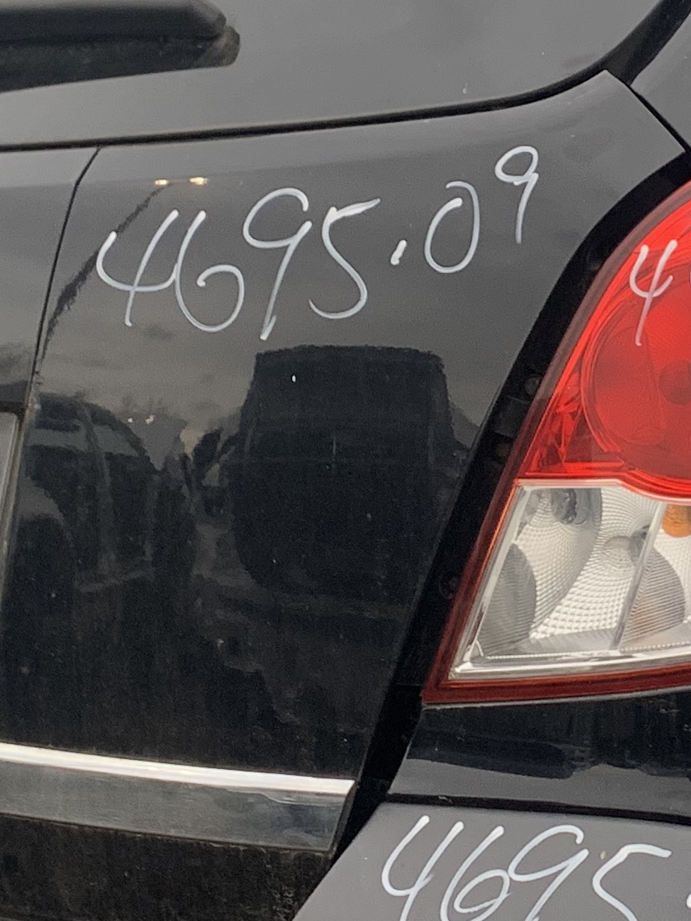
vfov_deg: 20.6
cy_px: 409
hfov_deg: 15.2
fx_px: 2527
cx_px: 748
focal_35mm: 95
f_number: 1.8
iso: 64
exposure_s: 1/121
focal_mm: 4.25
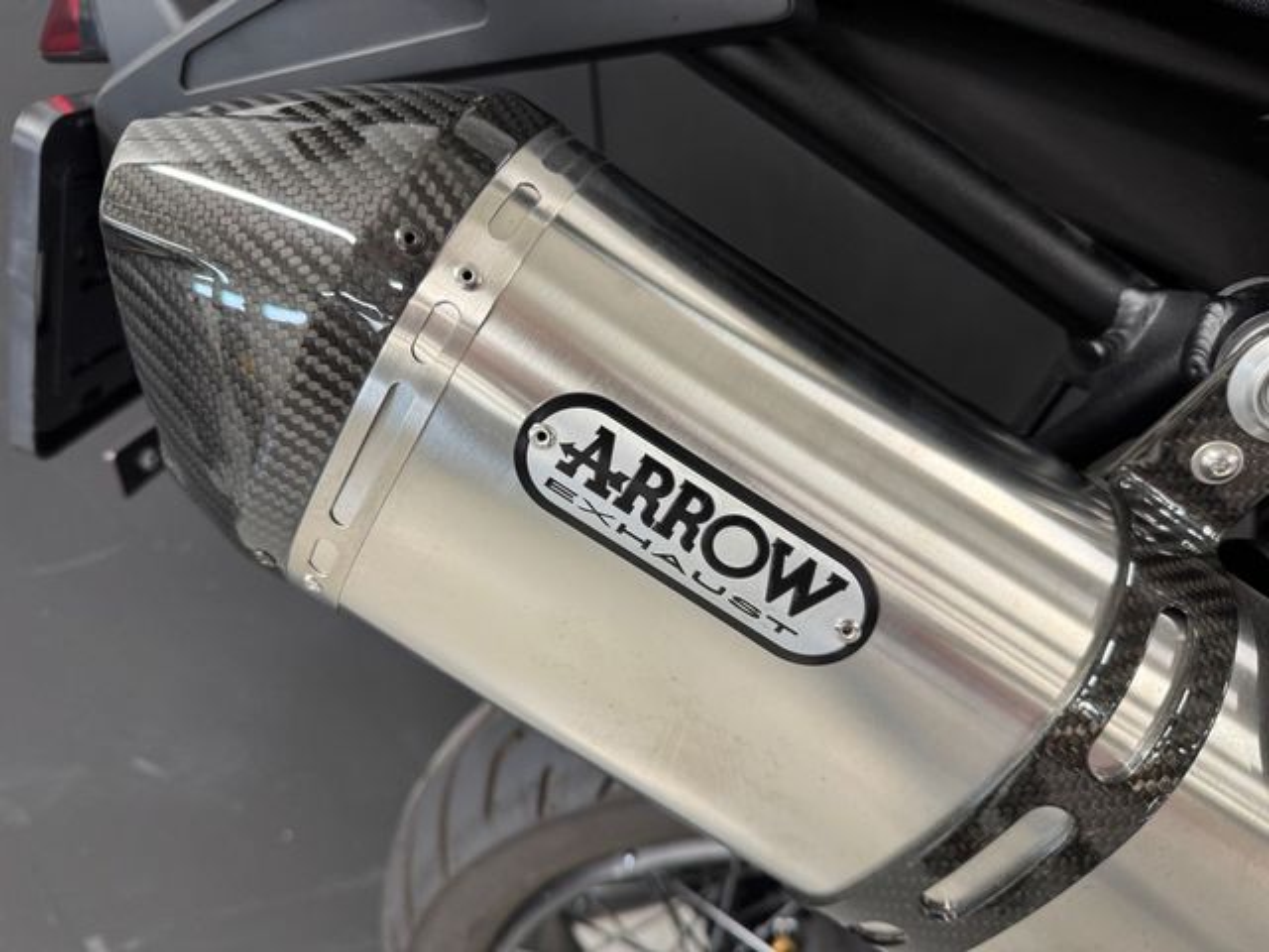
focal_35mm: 24
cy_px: 476
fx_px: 880
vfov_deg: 56.8
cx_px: 634
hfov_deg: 71.6
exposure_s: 1/50
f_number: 1.78
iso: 200
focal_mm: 6.76
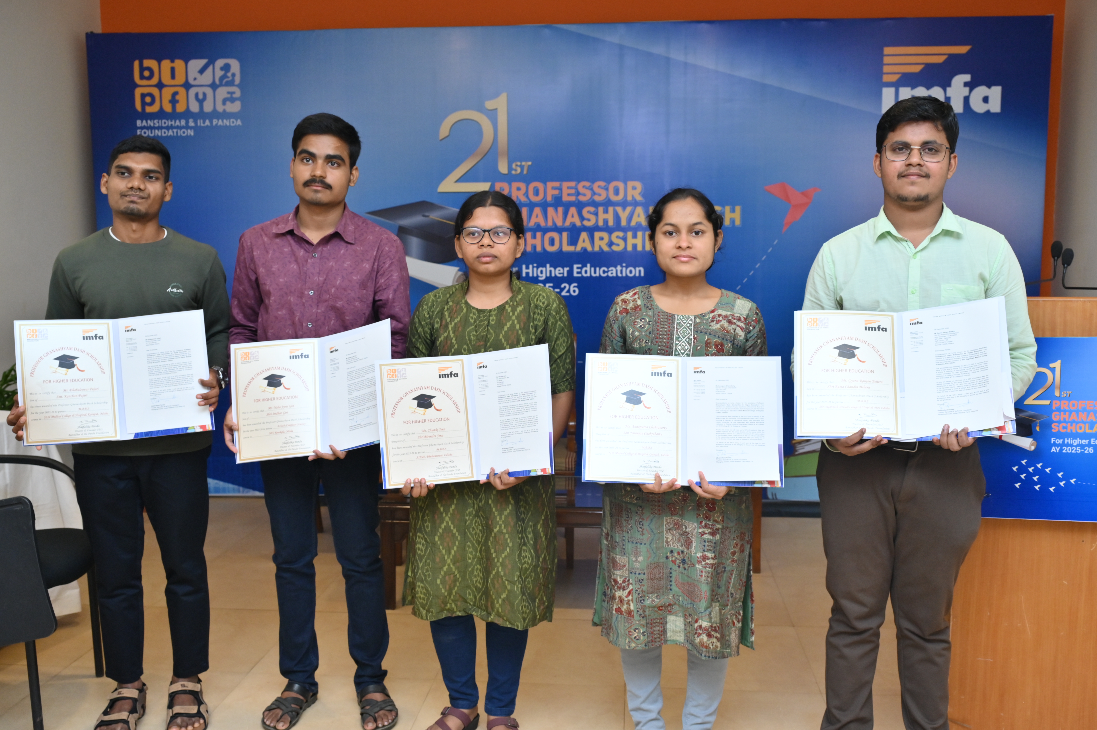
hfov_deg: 54.5
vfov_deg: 37.8
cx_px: 548
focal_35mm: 35
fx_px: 1066
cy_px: 365
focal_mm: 35
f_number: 5.6
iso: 1250
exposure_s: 1/250
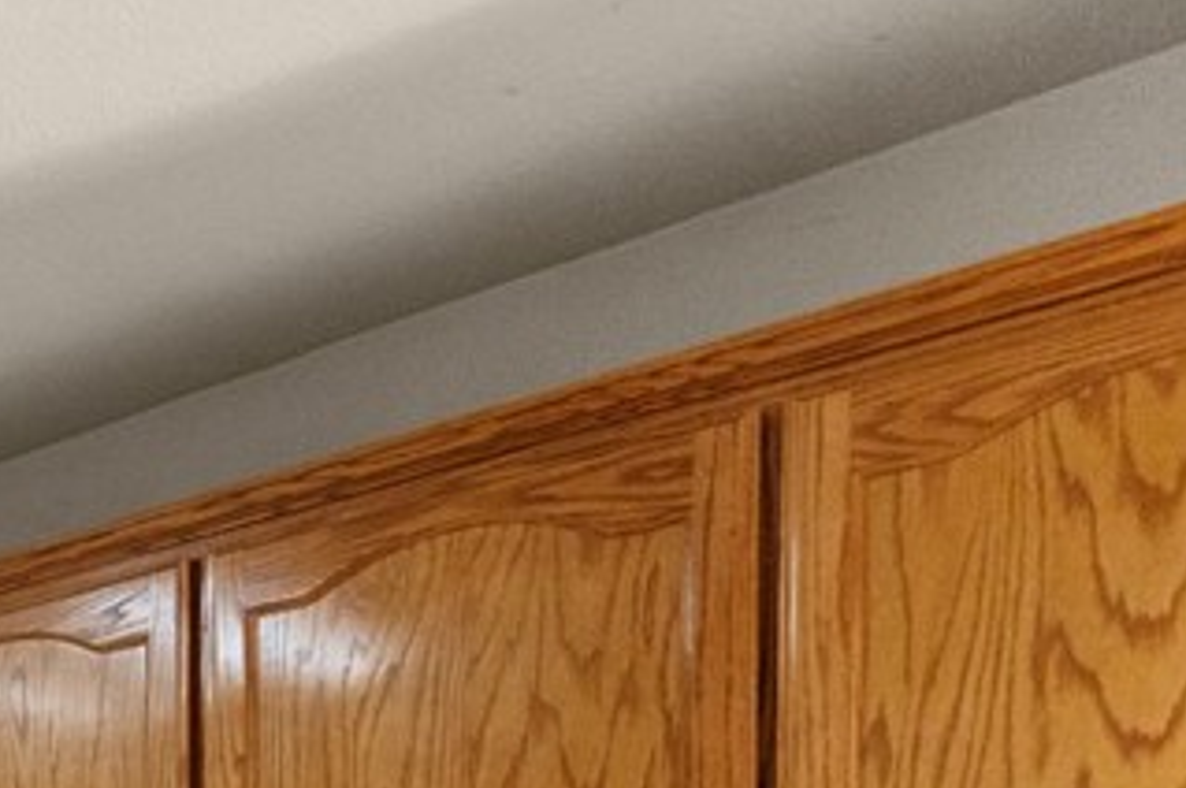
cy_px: 1117
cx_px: -565
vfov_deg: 24.5
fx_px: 1481
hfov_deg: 28.9
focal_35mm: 45
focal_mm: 14
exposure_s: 1/160
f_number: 3.2
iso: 1250
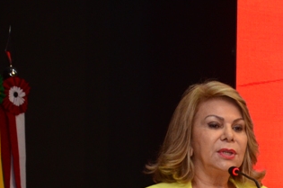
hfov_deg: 8.6
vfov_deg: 5.8
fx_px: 1852
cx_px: 344
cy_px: 176
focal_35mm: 236
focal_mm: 62
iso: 1600
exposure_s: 1/80
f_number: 5.3
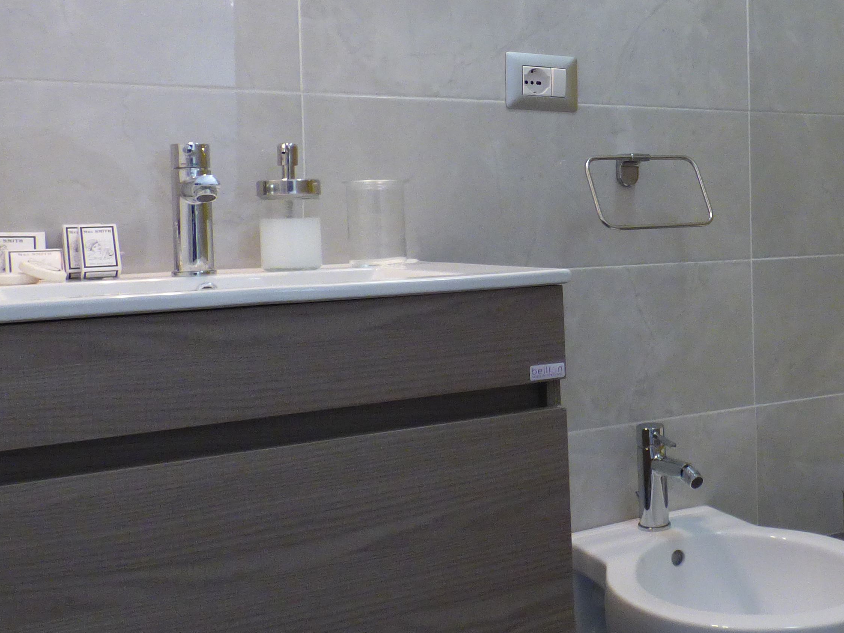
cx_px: 634
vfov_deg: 35.0
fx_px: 1000
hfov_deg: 44.3
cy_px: 245
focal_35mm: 41
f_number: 2.8
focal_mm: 3.58
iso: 400
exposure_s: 1/60
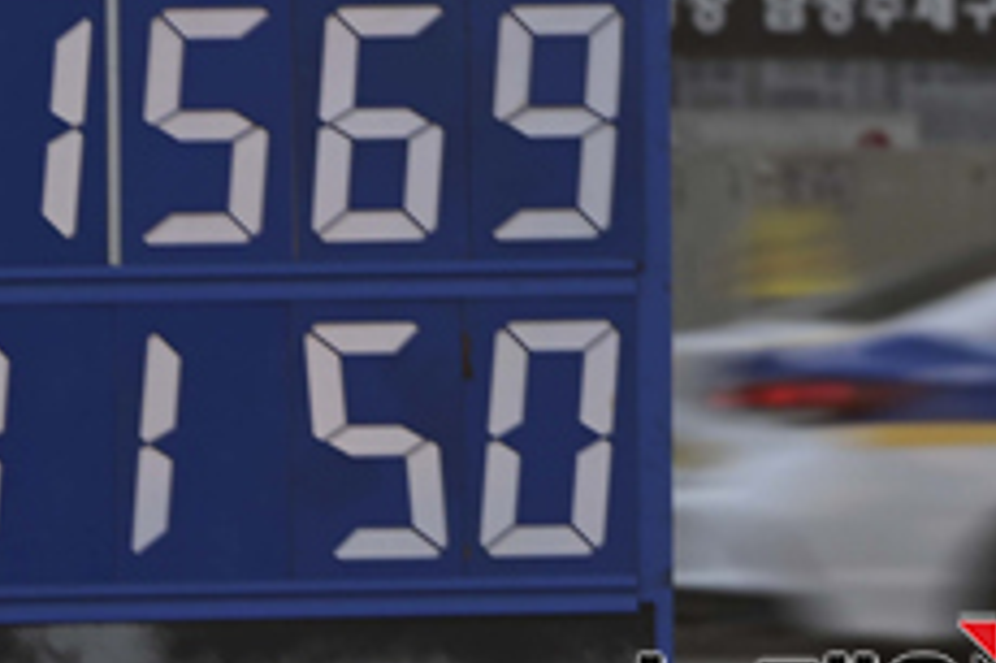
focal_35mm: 807
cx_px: 866
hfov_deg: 2.6
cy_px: -50
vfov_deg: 1.7
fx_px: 22310
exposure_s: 1/25
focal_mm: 290
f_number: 16
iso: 200
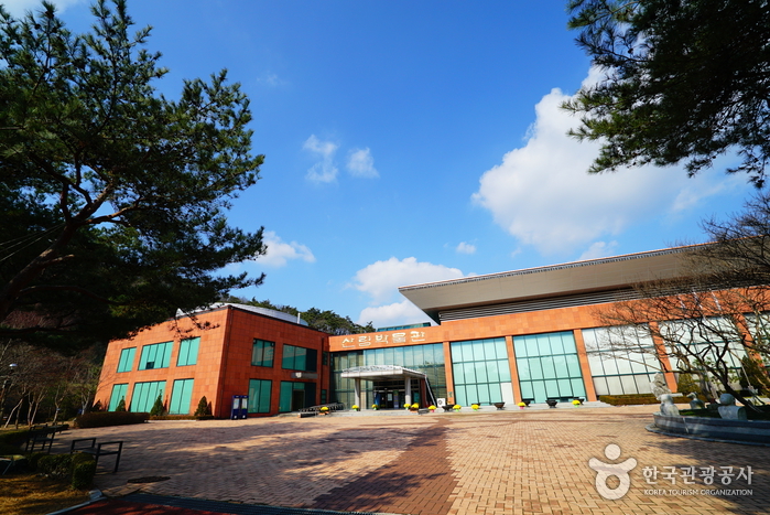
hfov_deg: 96.7
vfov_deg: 73.8
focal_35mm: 16
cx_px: 385
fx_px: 342
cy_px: 258
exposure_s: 1/320
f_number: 11
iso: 200
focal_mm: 16
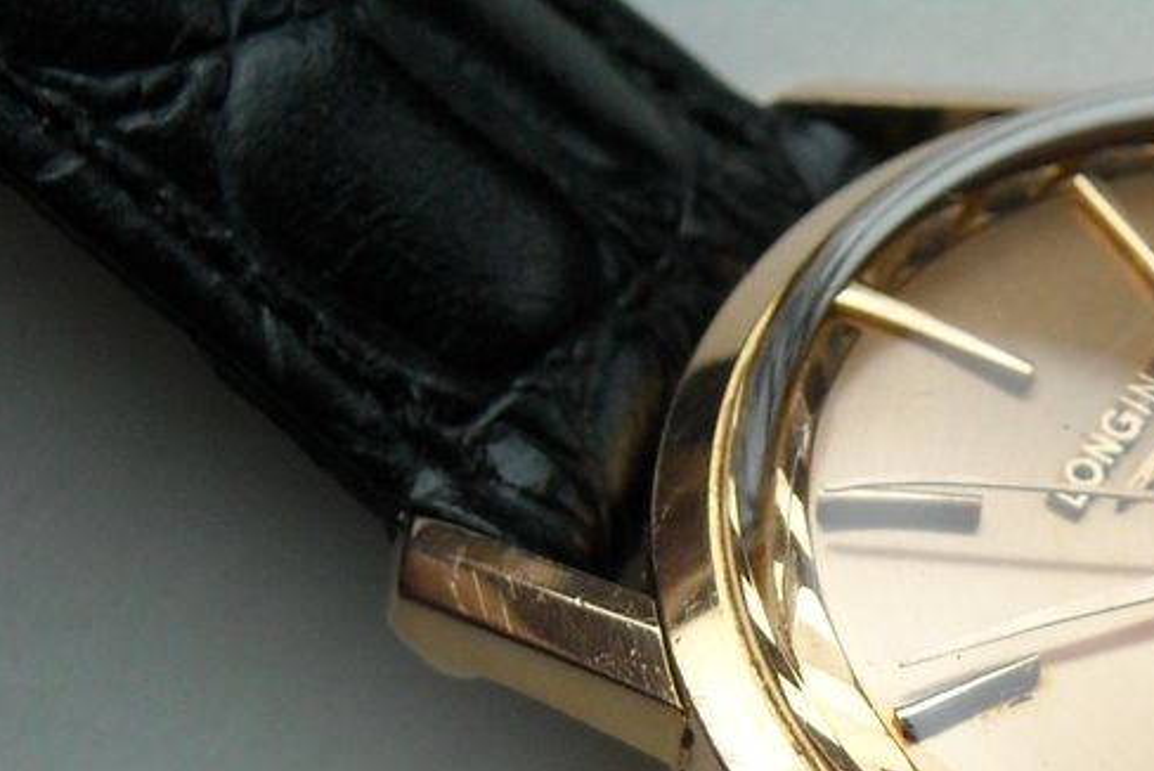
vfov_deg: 6.0
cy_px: 887
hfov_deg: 8.9
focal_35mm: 229
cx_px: 1152
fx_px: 7345
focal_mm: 17.1
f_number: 4.7
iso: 270
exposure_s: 1/125
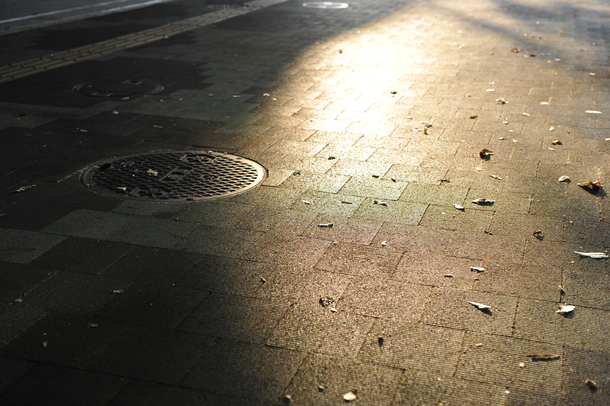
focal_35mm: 50
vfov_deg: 27.0
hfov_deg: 39.6
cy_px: 203
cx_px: 305
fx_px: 847
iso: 400
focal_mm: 50
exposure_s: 1/80
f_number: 4
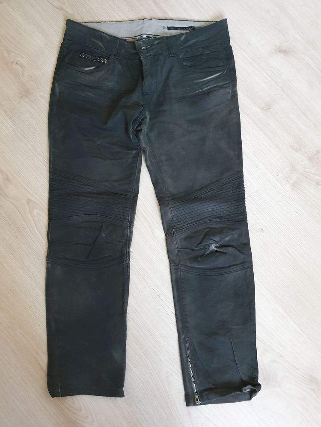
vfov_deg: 67.3
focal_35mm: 26
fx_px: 321
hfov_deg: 53.1
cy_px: 214
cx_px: 160
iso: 500
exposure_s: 1/50
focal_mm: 4.3
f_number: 1.5
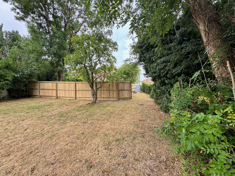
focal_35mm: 14
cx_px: 118
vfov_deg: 85.7
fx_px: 95
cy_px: 88
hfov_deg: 102.1
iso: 40
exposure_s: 1/217
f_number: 2.2
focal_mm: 2.22
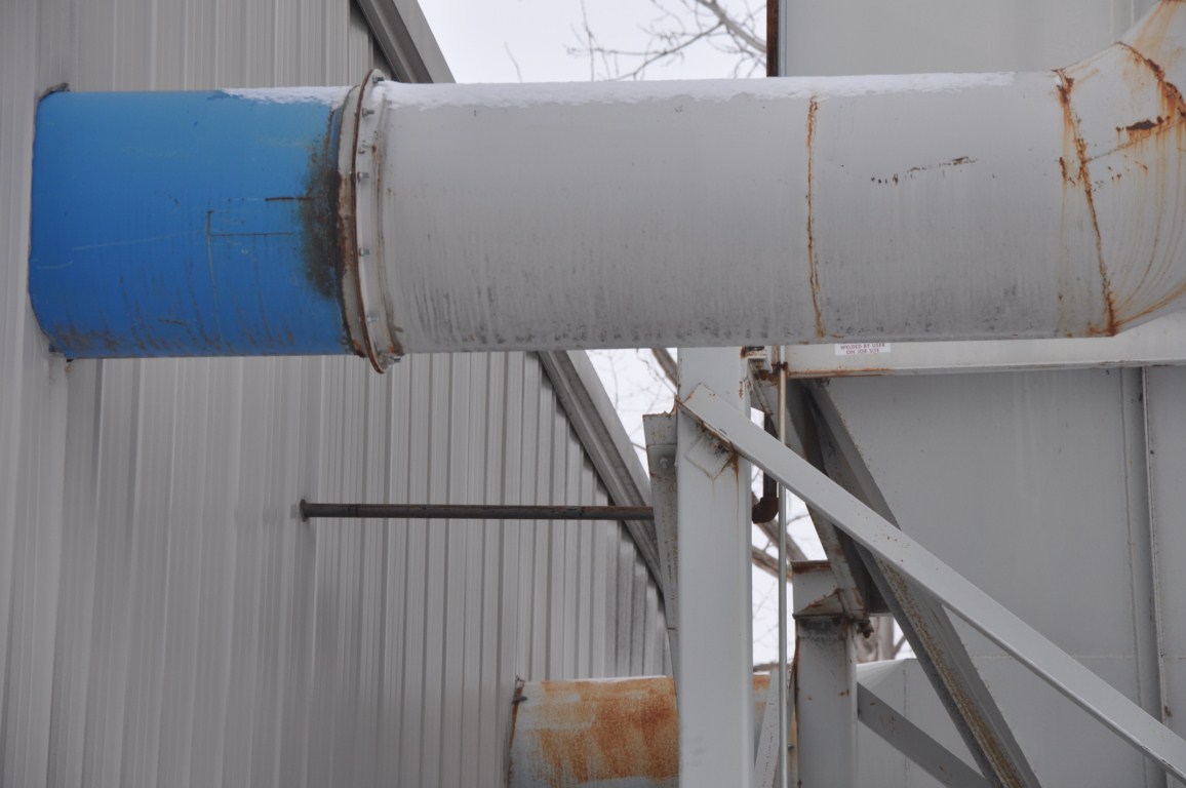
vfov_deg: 8.7
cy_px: 394
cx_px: 593
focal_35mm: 158
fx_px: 5183
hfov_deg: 13.1
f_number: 9
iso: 200
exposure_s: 1/320
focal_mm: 105
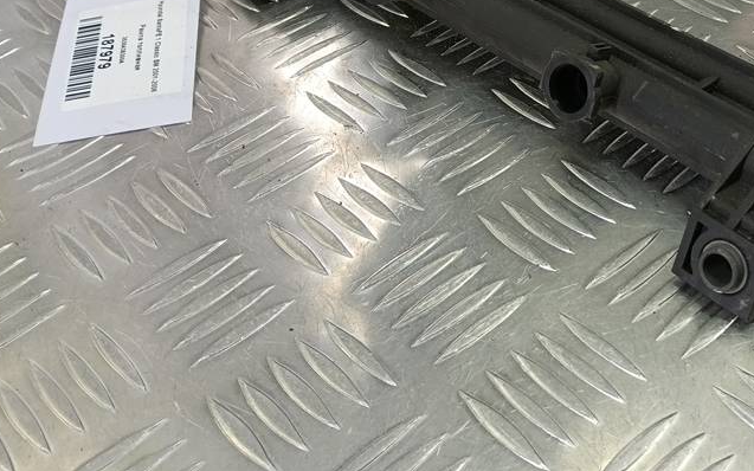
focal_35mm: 46
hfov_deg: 41.8
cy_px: 77
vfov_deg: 27.3
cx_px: 588
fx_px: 945
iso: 140
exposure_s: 1/50
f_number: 1.6
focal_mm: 4.11
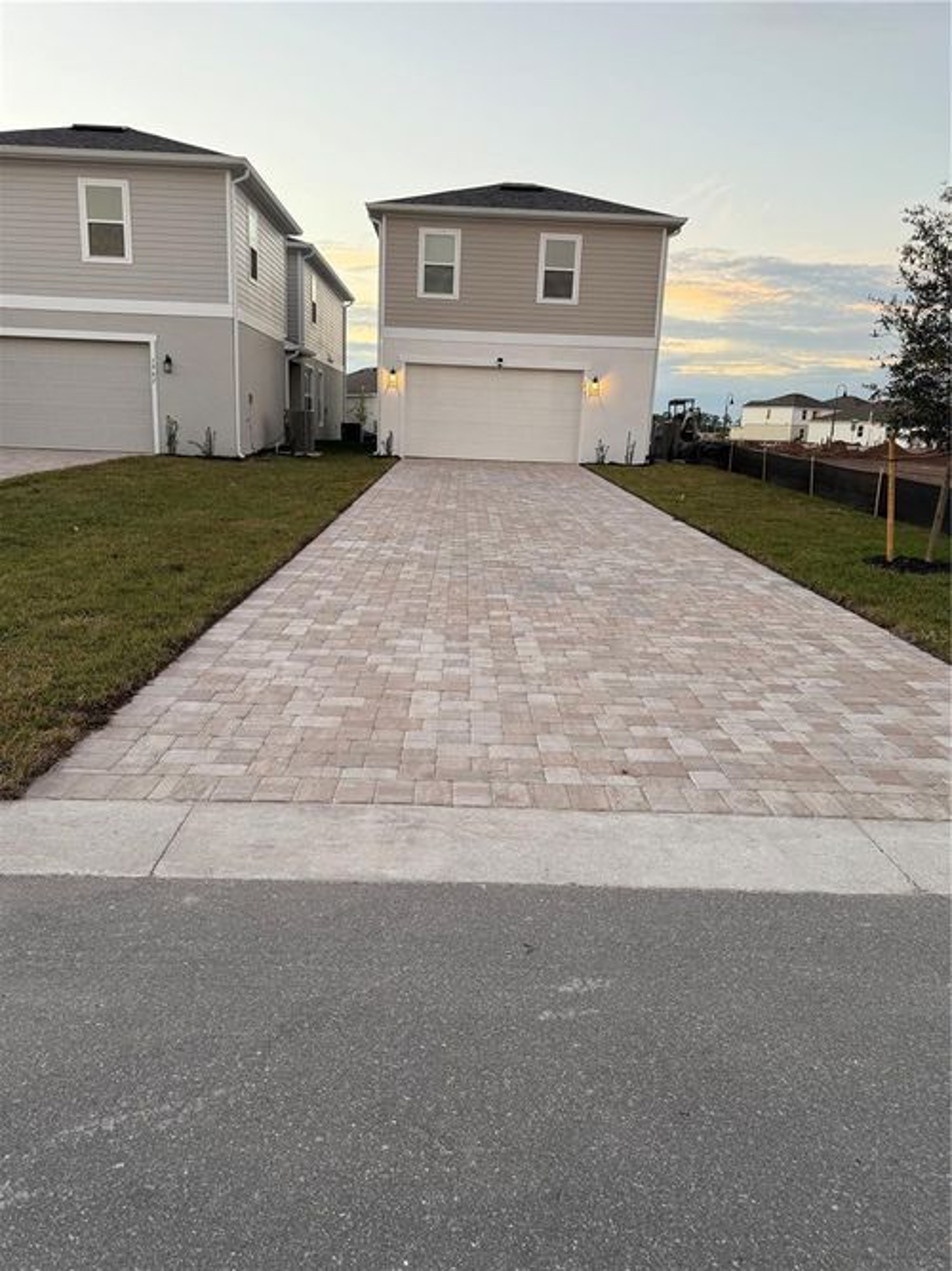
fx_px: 880
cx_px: 476
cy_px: 636
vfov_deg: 71.6
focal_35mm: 24
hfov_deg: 56.8
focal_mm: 6.76
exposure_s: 1/121
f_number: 1.78
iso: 125
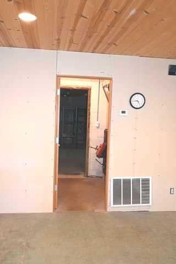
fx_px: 264
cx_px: 88
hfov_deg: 36.9
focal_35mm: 36
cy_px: 132
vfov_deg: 53.1
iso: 1100
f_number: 4.2
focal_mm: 24
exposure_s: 1/60
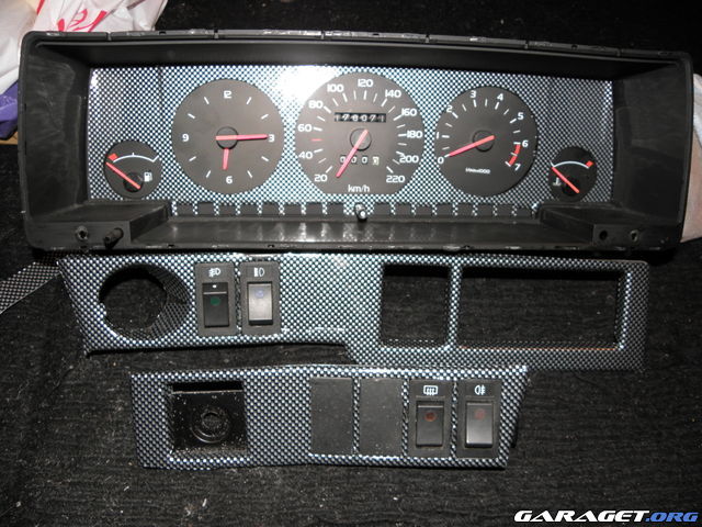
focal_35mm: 26
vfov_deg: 53.1
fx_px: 527
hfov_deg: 67.3
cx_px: 351
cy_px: 264
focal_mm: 4.6
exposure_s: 1/30
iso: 100
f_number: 2.8
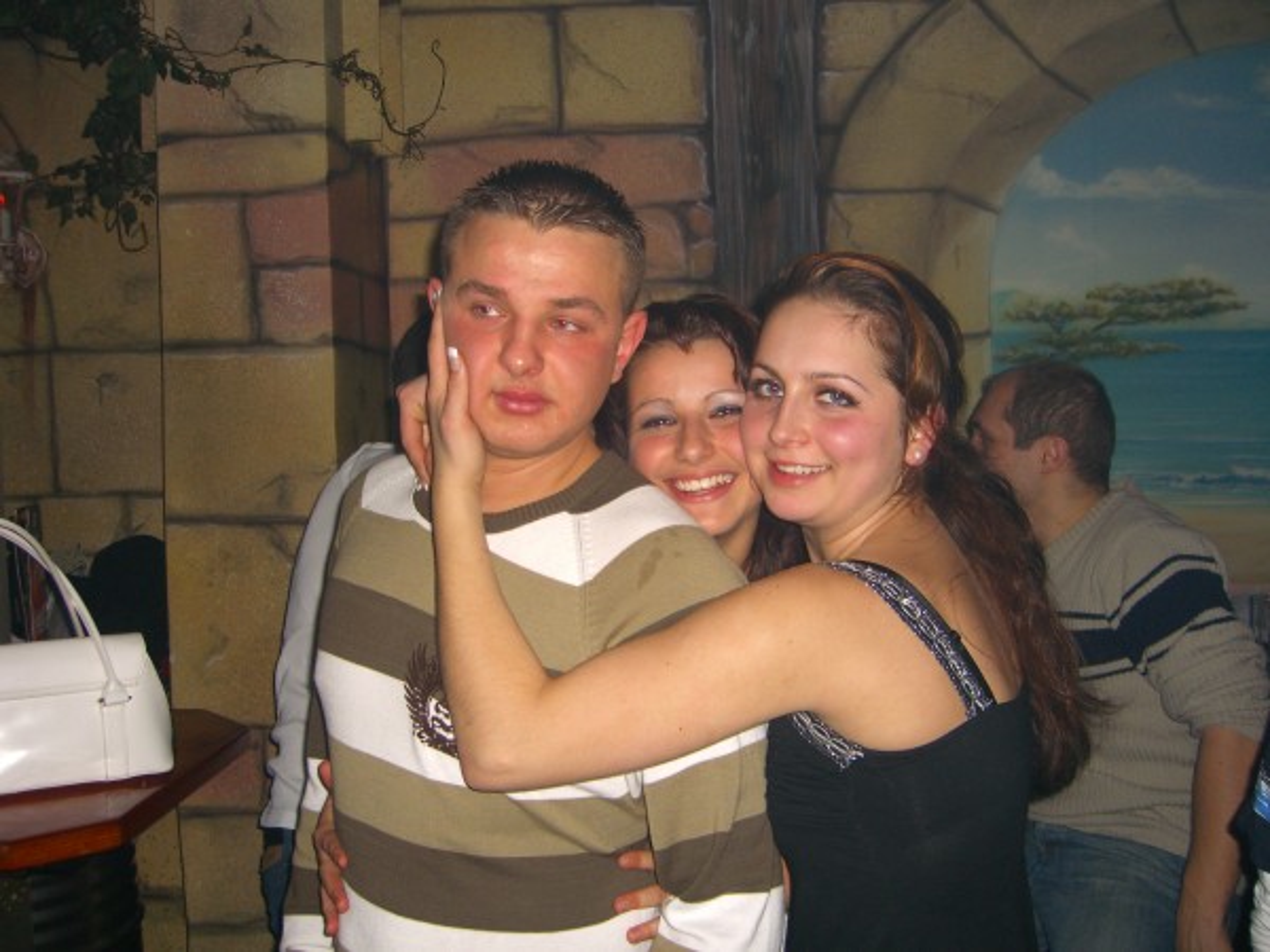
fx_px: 1394
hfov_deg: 49.0
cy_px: 476
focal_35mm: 38
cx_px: 635
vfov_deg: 37.7
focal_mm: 7.9
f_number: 2.8
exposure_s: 1/60
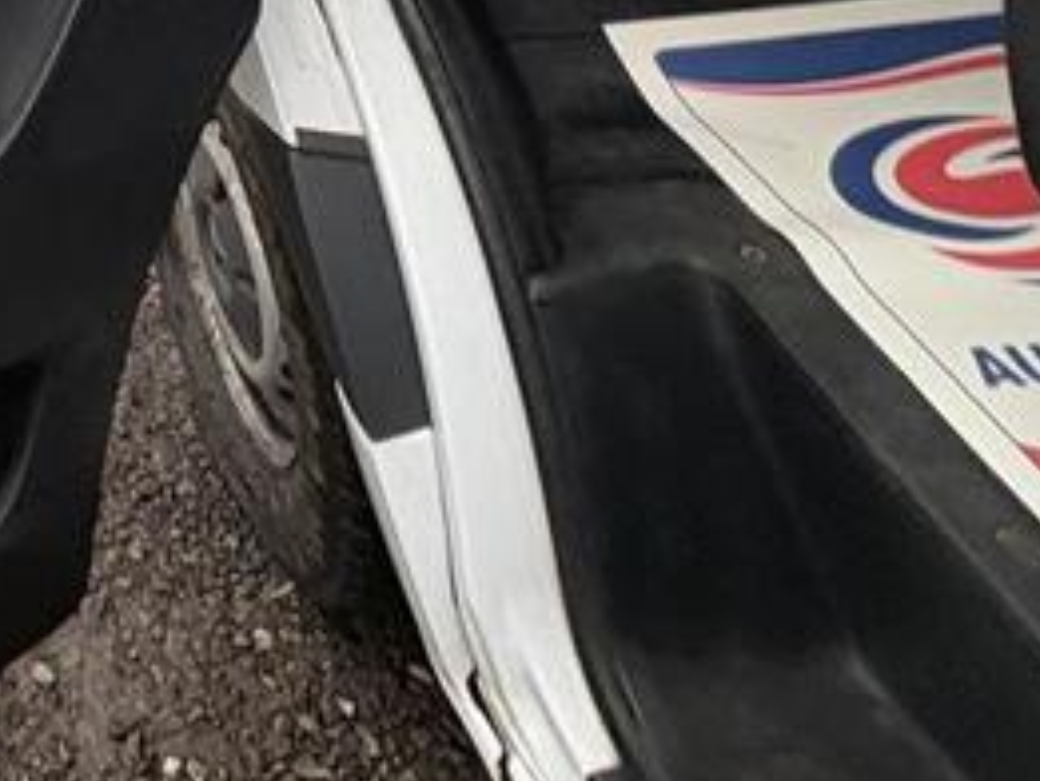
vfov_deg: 23.1
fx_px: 1443
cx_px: -406
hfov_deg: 29.3
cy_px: -454
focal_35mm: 48
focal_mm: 2.22
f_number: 2.2
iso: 125
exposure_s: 1/99
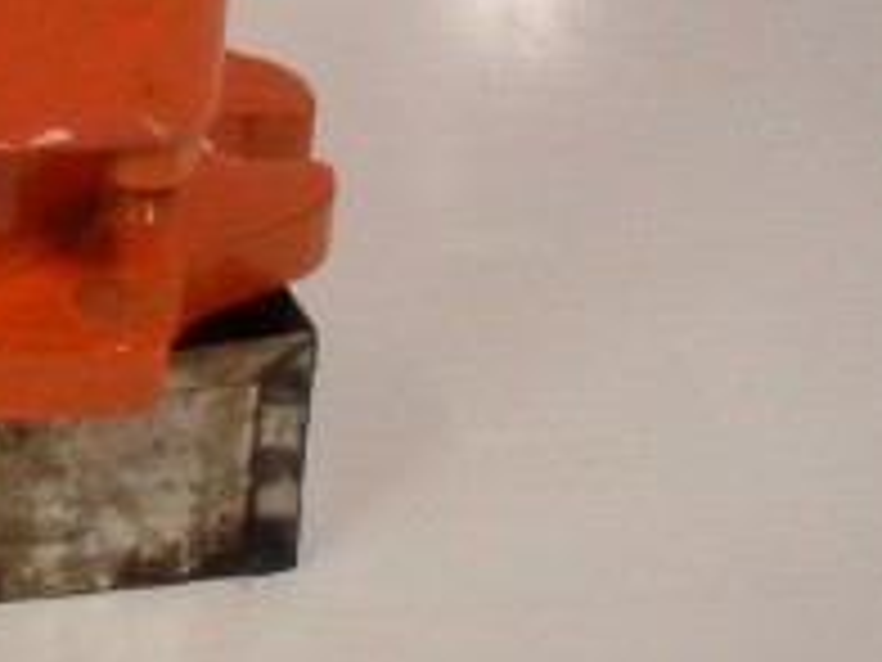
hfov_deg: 16.8
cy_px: -297
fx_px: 2905
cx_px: -63
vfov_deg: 12.4
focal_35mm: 114
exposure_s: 1/30
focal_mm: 6.3
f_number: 3.2
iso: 400
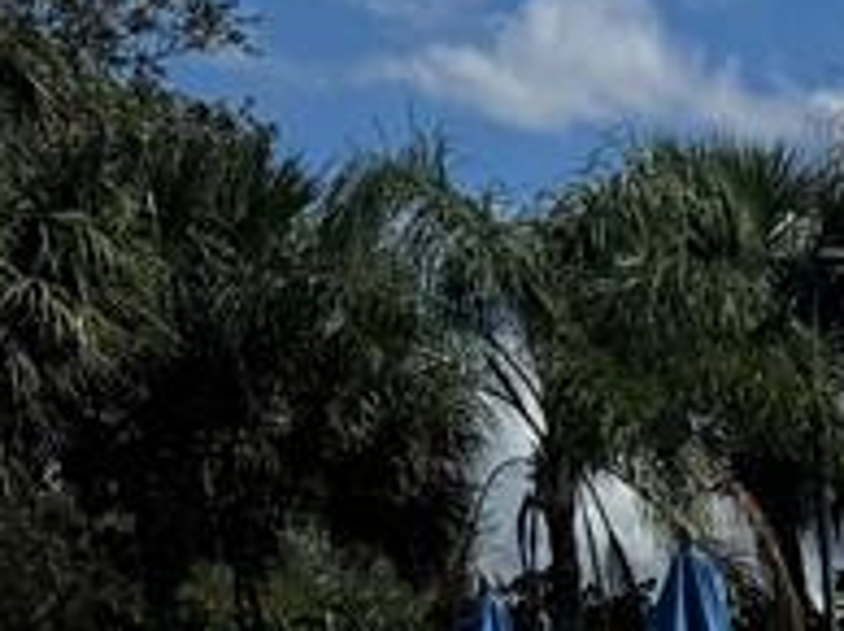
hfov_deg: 12.8
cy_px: 1541
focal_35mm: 127
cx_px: 1875
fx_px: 3093
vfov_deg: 10.1
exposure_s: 1/12346
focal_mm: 6.76
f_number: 1.78
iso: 80
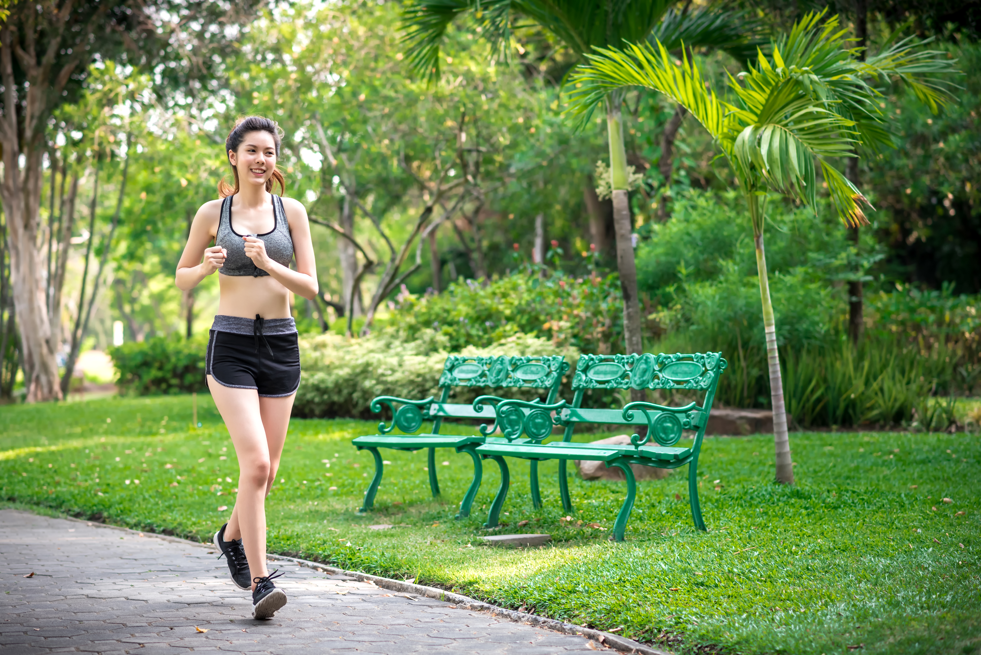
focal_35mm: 85
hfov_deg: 23.9
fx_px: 2317
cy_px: 328
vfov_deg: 16.1
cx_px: 490
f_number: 2.8
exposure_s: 1/800
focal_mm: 85
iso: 320
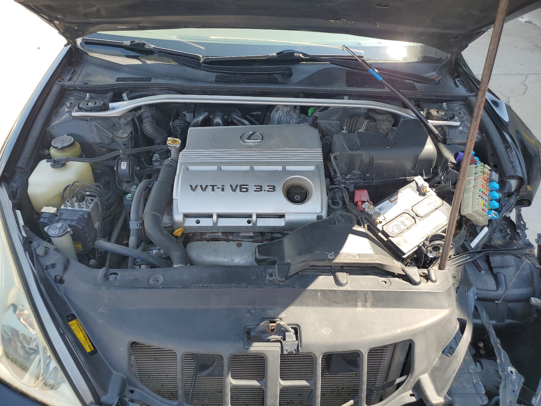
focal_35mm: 26
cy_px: 203
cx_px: 270
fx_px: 406
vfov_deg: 53.1
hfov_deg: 67.3
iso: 50
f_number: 1.5
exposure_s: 1/769
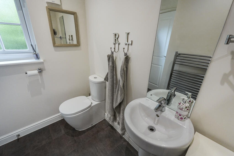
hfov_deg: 100.4
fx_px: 98
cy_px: 78
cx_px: 117
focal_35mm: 15
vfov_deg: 77.3
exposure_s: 1/160
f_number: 4
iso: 800
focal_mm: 10
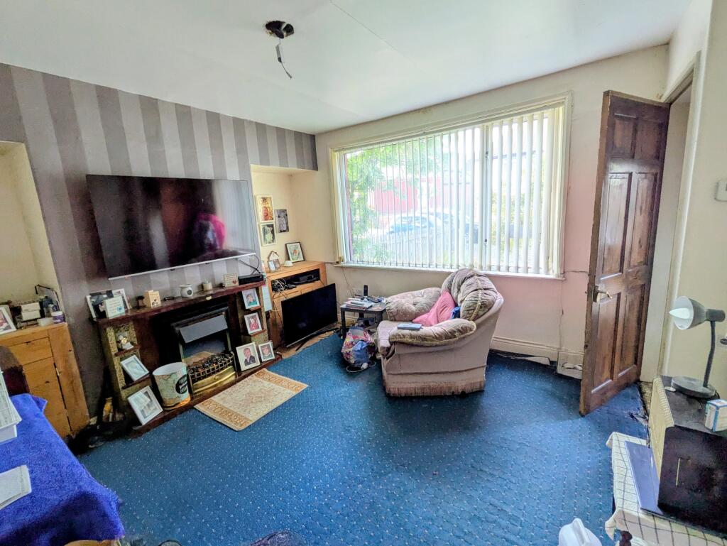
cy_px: 273
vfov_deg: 85.7
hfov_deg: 102.0
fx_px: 294
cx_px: 364
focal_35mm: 14
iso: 72
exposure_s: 1/33.3
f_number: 2.2
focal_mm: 1.83
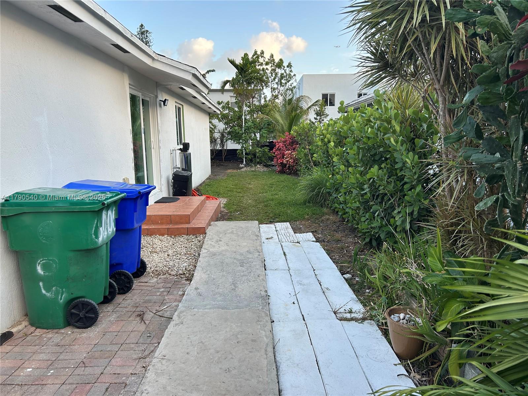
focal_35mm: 26
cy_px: 198
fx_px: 397
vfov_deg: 53.1
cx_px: 264
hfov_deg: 67.3
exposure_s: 1/387
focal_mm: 5.7
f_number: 1.5
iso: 50
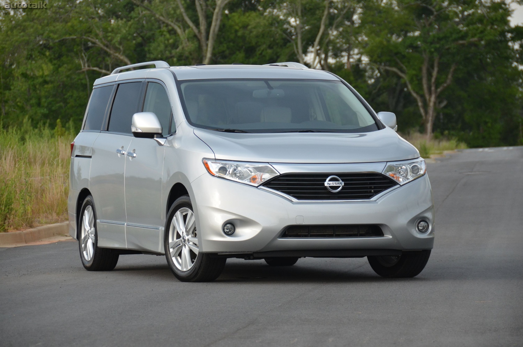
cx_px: 262
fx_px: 2436
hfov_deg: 12.3
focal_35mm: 168
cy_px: 174
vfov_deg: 8.1
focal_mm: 112
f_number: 5.3
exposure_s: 1/800
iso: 800
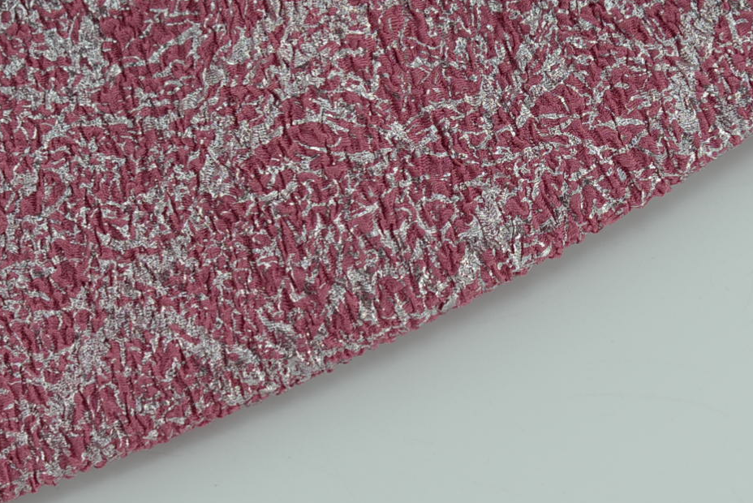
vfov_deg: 8.5
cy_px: 134
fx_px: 3390
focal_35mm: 162
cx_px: 548
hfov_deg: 12.6
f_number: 4
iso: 100
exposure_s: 1/200
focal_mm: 50
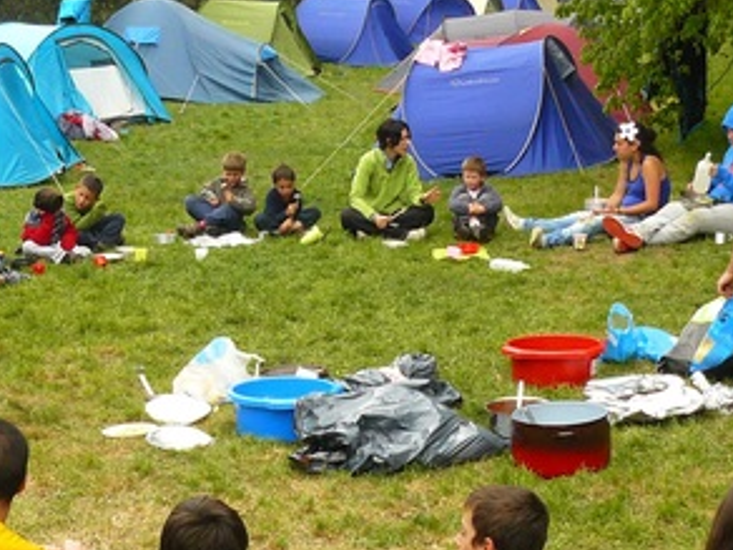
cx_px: 286
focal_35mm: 79
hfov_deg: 24.7
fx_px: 1673
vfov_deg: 18.7
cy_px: 289
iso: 200
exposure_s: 1/200
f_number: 4.5
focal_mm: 6
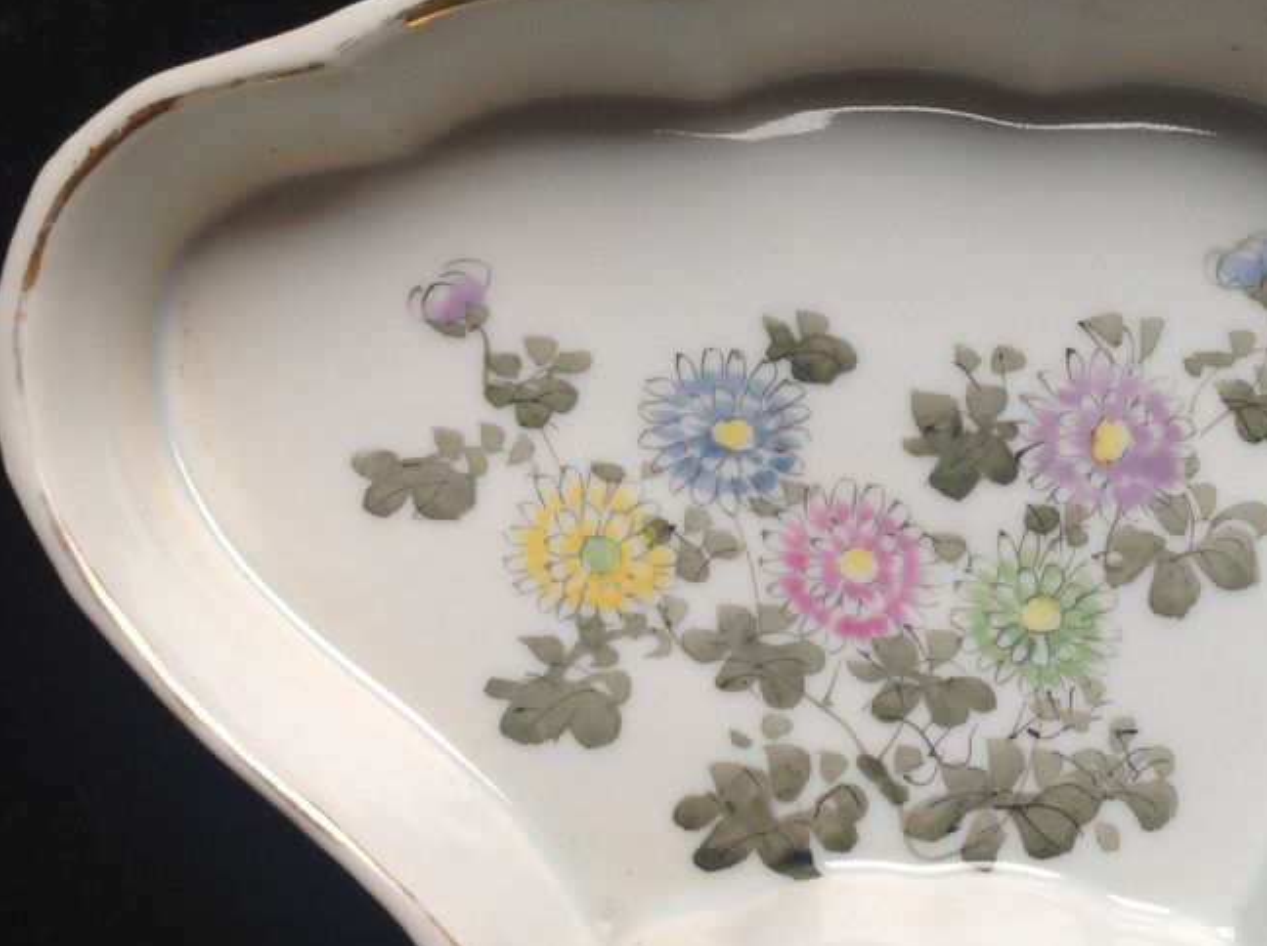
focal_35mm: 54
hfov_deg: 35.1
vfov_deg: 27.0
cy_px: 499
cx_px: 880
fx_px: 1974
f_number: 2.4
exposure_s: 1/40
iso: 50
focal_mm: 4.28
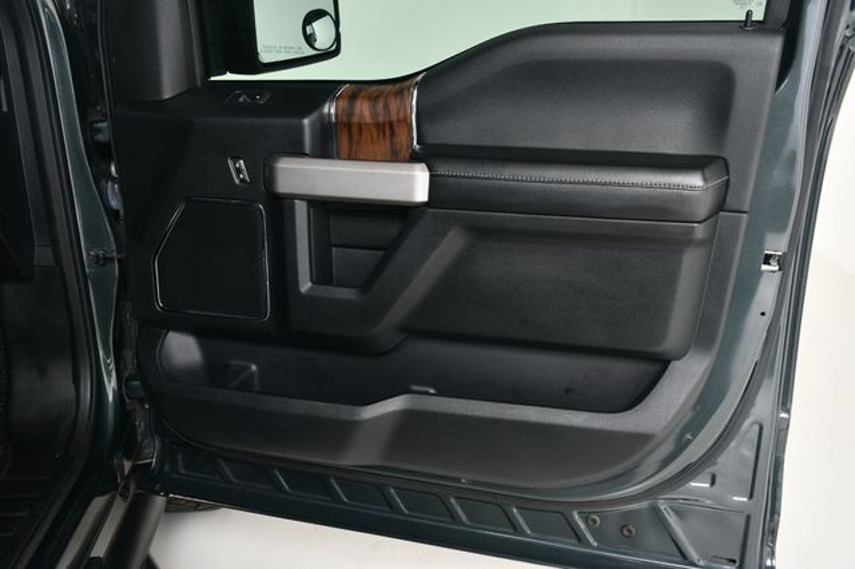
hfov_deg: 57.2
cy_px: 284
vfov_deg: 39.9
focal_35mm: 33
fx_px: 783
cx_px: 428
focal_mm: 22
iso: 100
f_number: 5.6
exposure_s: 1/160
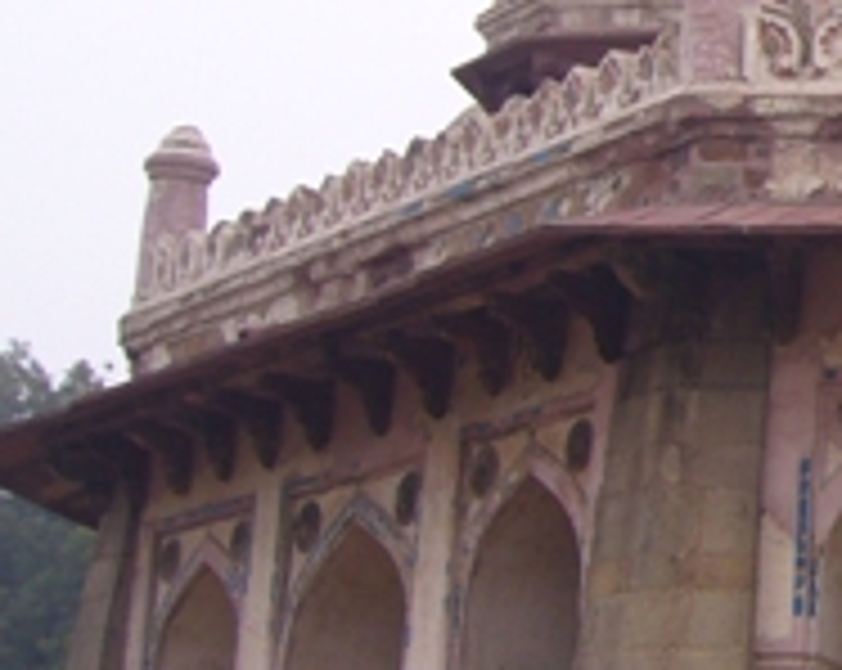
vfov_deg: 13.1
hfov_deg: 14.9
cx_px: 1378
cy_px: 171
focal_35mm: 117
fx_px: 2911
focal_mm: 5.8
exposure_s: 1/100
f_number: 5.6
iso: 80
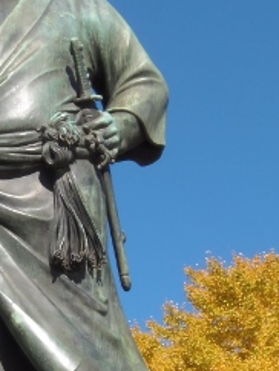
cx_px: -80
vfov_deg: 17.7
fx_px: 1191
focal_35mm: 111
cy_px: 227
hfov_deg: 12.9
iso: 64
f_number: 3.6
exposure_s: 1/125
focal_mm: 7.8
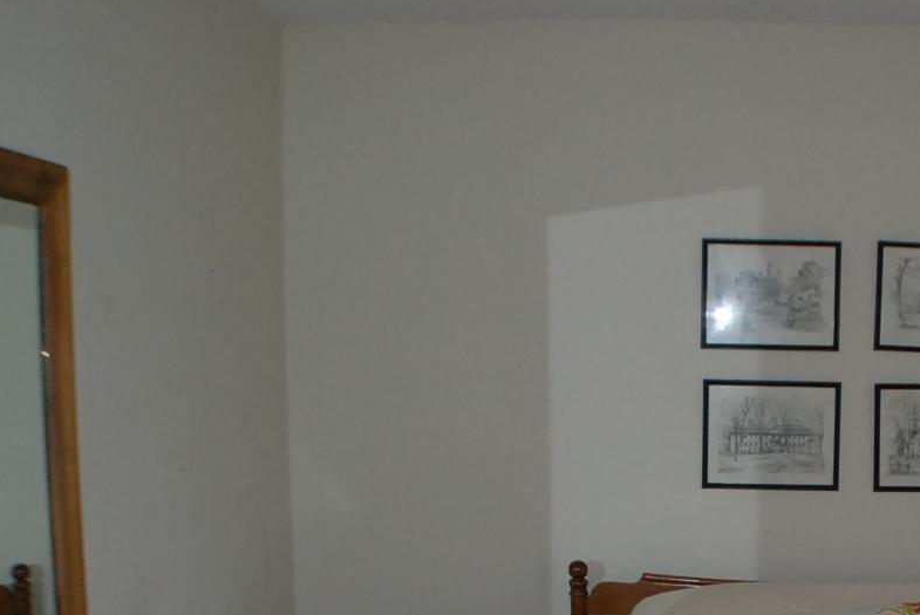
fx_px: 1893
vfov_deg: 17.8
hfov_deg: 26.3
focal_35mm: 74
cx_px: 852
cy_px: 679
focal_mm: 20
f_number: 5
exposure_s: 1/60
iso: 1000
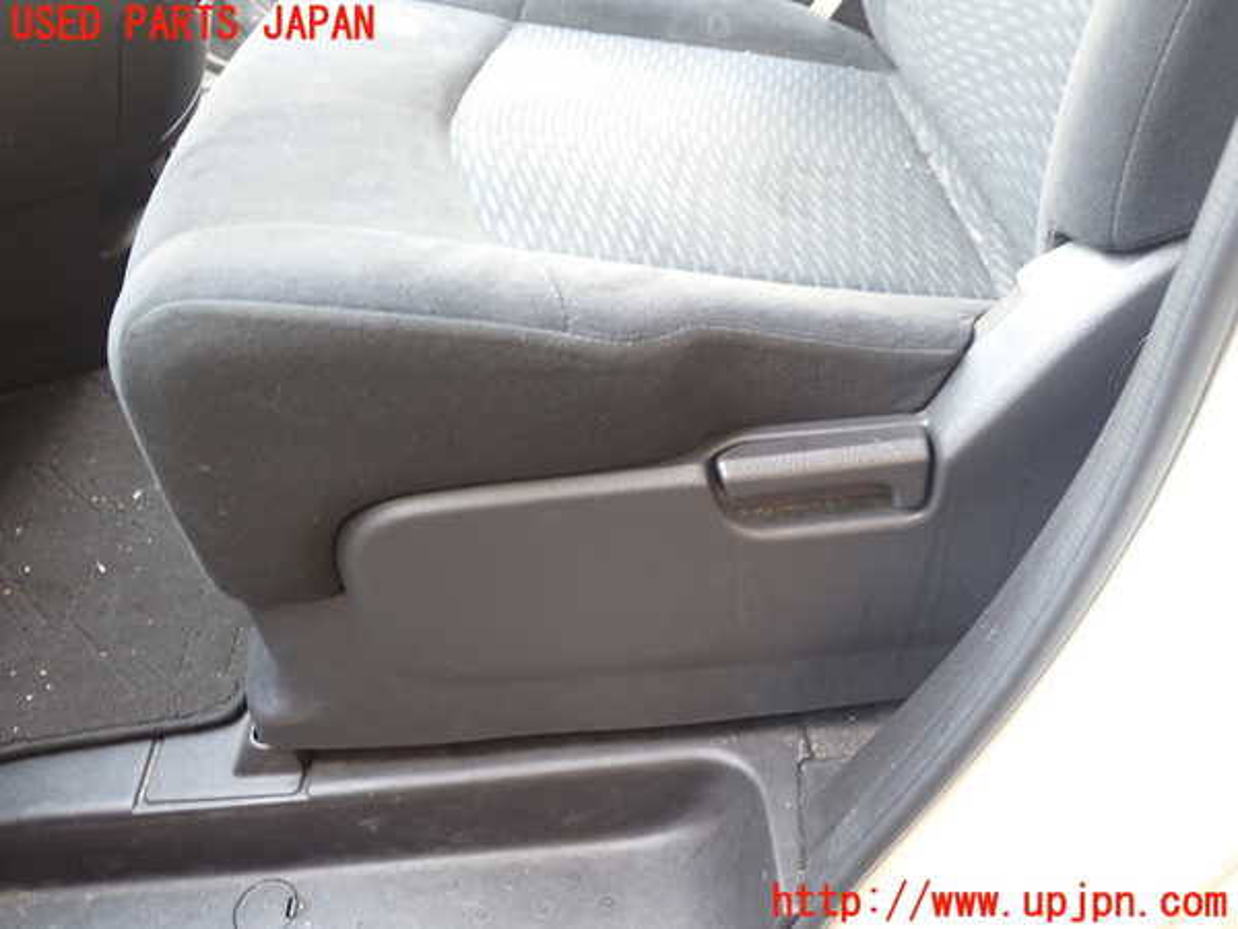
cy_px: 464
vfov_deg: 46.8
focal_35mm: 30
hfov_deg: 60.0
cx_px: 619
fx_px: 1073
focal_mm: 5.4
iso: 250
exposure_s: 1/30
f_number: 2.3
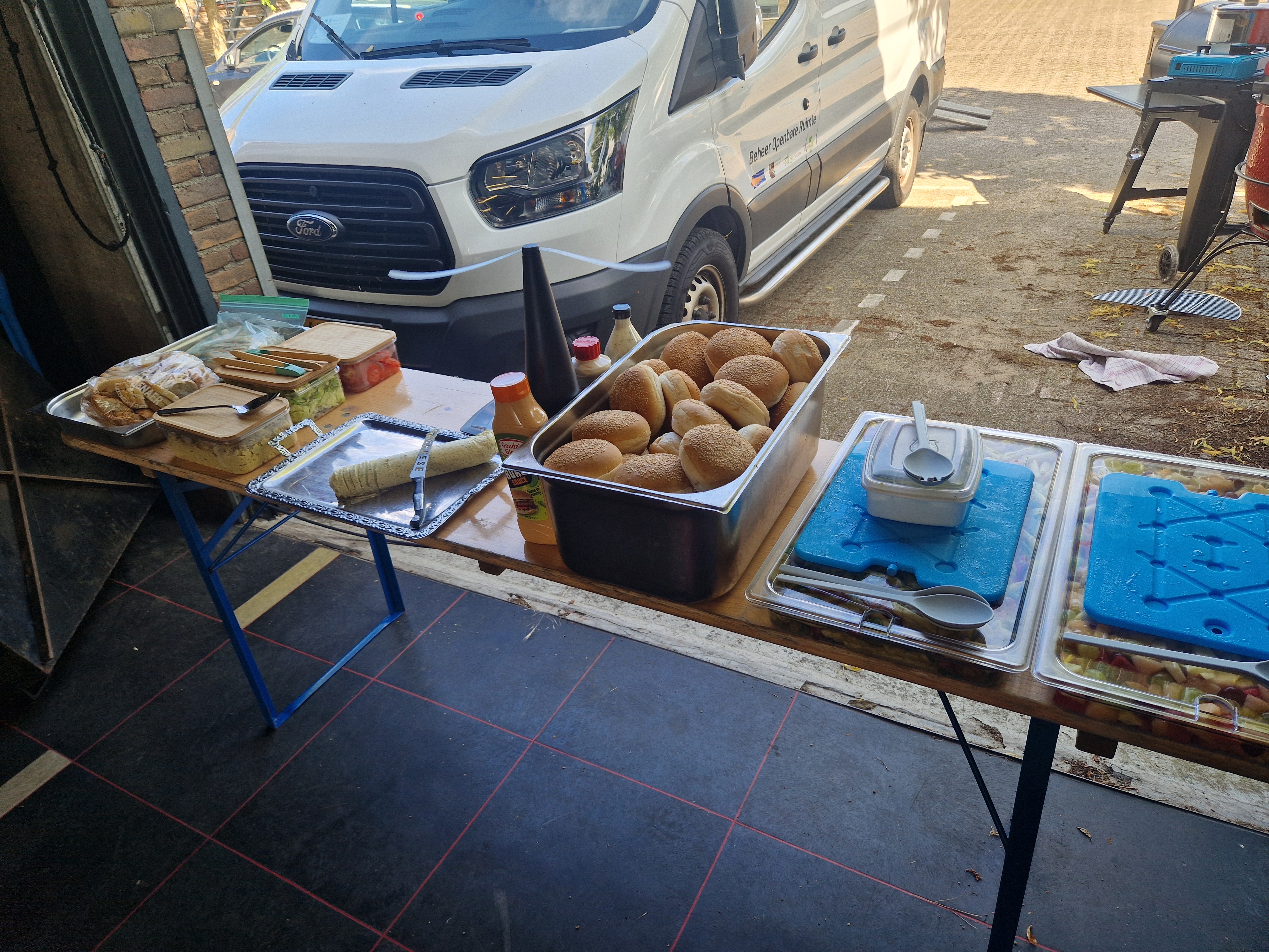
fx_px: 843
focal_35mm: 23
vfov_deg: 58.9
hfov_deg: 73.9
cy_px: 476
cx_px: 634
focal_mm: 5.4
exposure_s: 1/198
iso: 50
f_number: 1.8
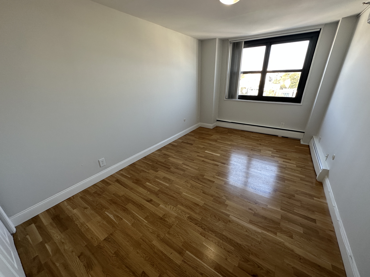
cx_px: 185
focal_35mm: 14
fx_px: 150
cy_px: 138
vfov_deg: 85.7
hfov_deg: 102.1
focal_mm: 2.22
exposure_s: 1/120
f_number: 2.2
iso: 160
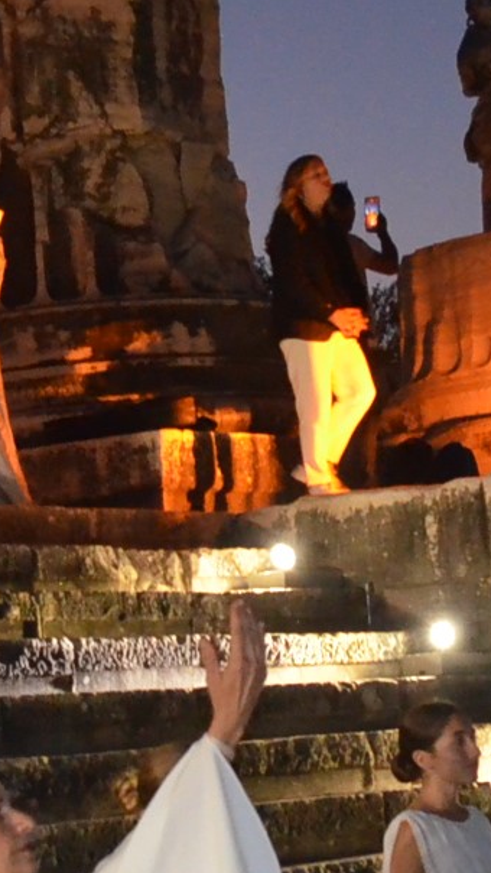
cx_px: -146
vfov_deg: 16.3
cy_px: 947
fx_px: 2961
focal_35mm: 128
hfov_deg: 9.3
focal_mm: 20
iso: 3200
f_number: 3.5
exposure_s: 1/60
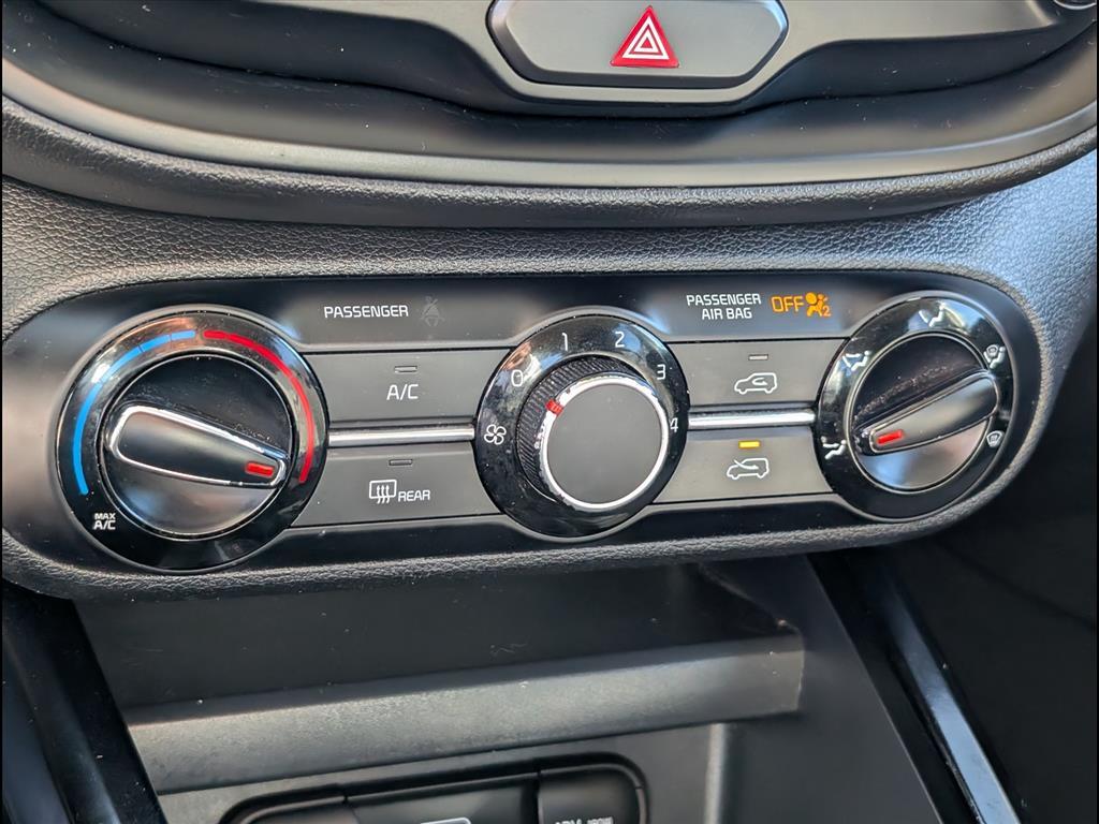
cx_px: 550
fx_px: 1556
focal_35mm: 49
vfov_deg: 29.7
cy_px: 412
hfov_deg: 38.9
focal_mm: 6.9
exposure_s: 1/143
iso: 286
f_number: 1.68
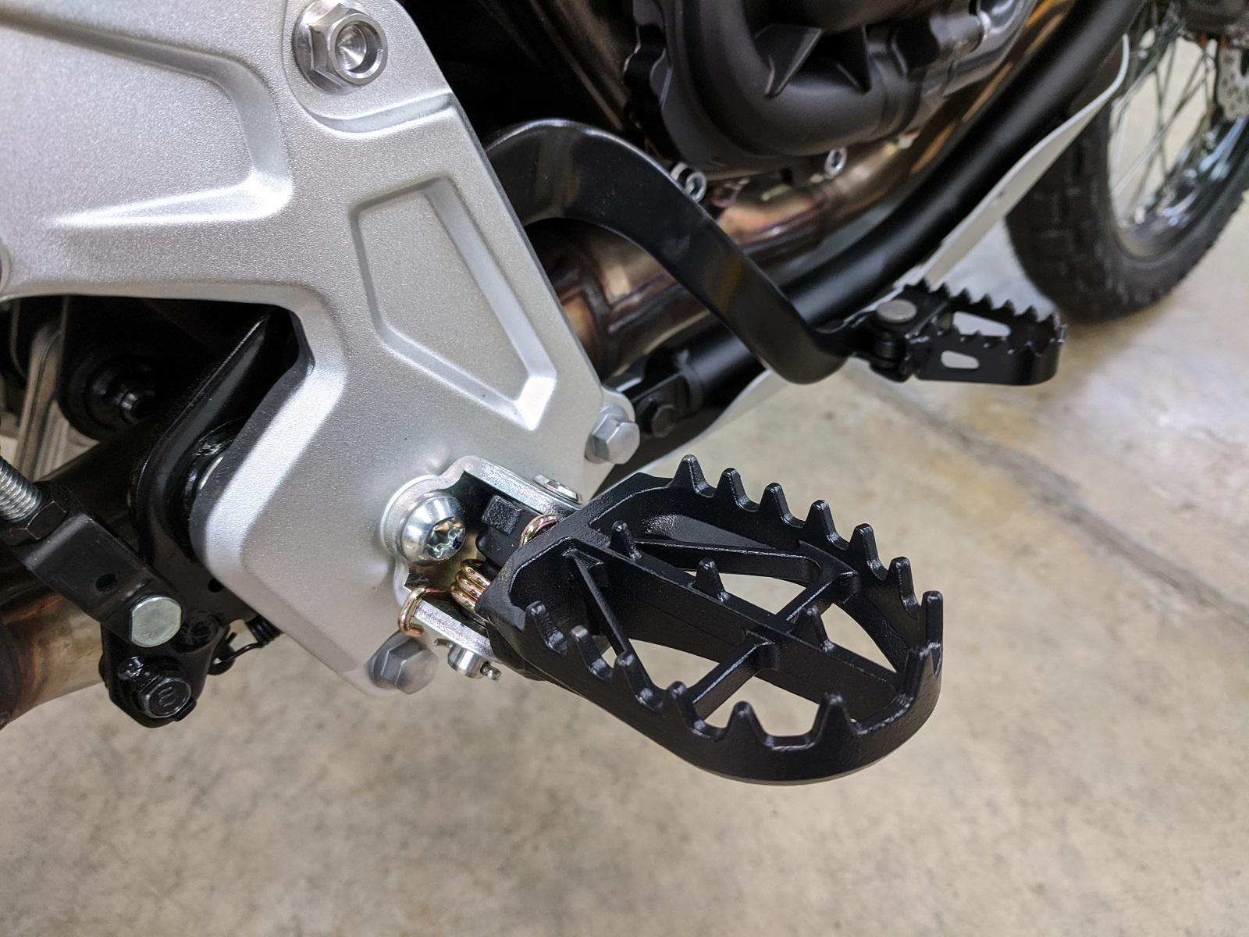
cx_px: 624
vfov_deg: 53.1
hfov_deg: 67.3
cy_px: 468
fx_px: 938
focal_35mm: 26
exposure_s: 1/60
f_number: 2
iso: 355
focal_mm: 4.67
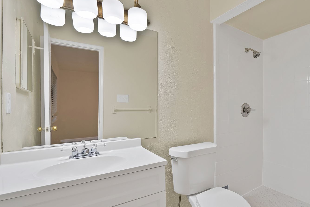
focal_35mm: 18
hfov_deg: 87.7
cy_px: 108
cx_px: 199
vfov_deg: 67.4
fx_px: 155
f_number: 9
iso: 640
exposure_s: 1/10
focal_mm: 12
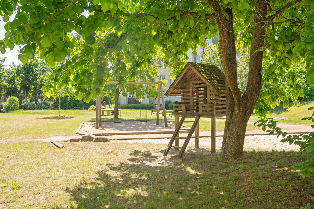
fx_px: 261
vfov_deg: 43.5
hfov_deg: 62.0
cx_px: 157
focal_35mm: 30
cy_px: 104
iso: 200
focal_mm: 30
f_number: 8
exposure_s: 1/250
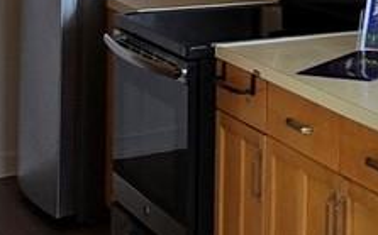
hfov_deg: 16.7
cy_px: -95
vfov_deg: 12.6
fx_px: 1019
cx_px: 720
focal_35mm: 99
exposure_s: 1/120
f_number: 1.9
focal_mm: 2.2
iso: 50
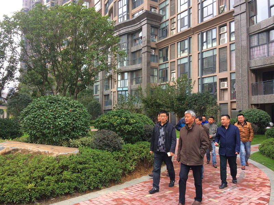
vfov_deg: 48.2
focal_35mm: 29
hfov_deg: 61.7
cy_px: 102
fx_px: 230
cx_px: 137
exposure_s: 1/100
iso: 50
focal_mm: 4.15
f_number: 2.2
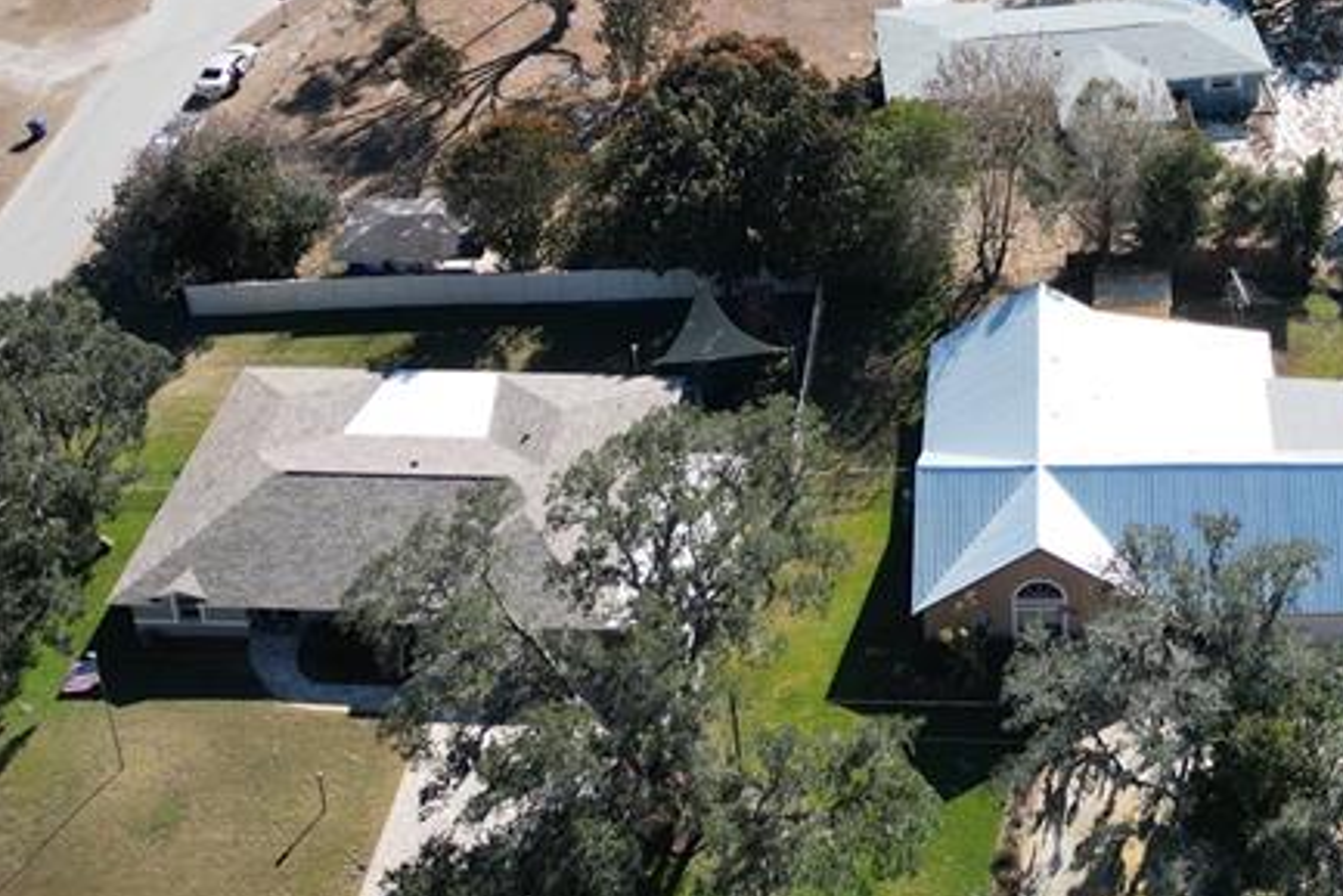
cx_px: 1089
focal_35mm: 59
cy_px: -171
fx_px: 2202
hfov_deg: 32.9
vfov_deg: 21.4
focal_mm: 6.72
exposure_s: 1/2500
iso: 200
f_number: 1.7
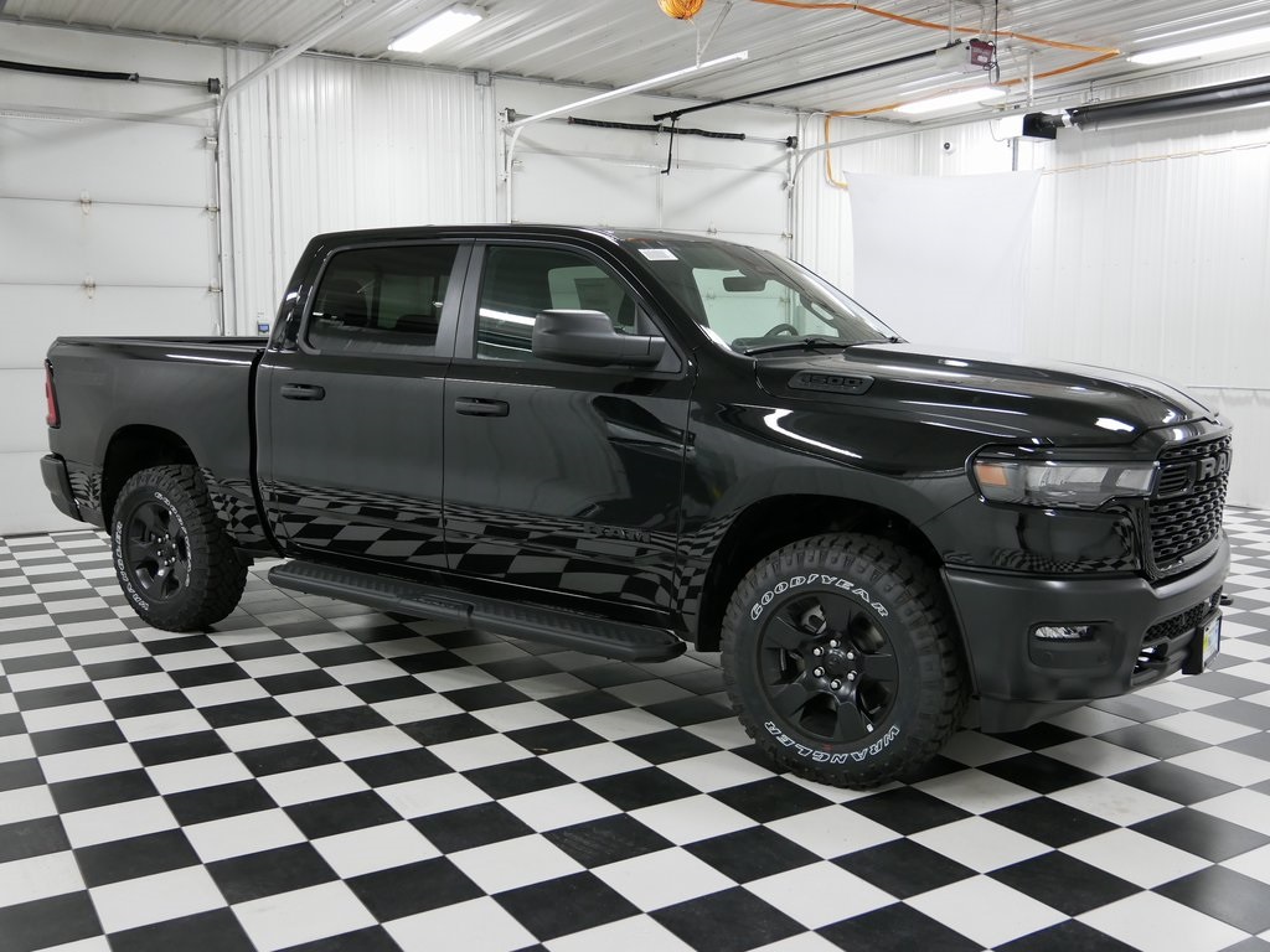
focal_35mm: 34
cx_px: 635
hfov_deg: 54.0
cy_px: 476
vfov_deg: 41.8
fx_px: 1247
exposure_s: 1/60
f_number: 3.8
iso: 640
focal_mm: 17
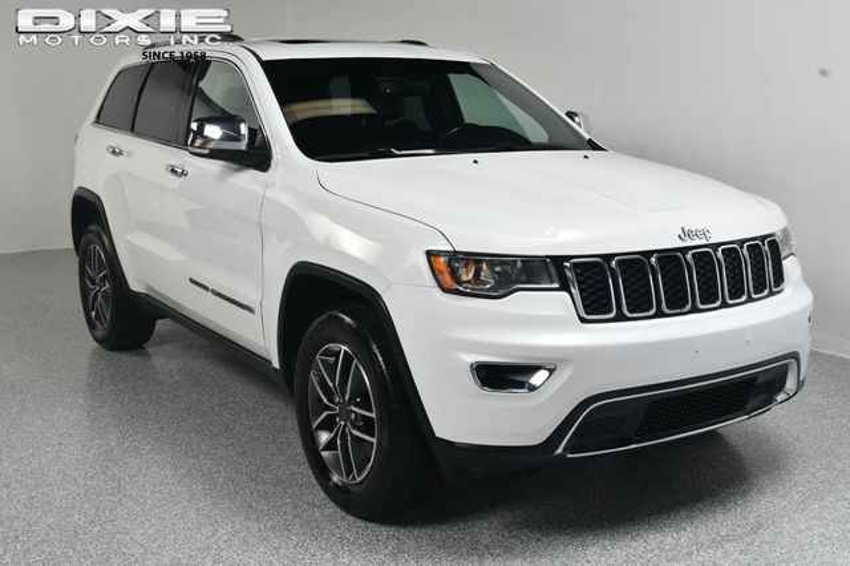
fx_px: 944
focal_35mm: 40
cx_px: 425
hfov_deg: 48.5
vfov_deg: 33.4
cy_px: 283
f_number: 13
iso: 100
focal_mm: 27
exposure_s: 1/160
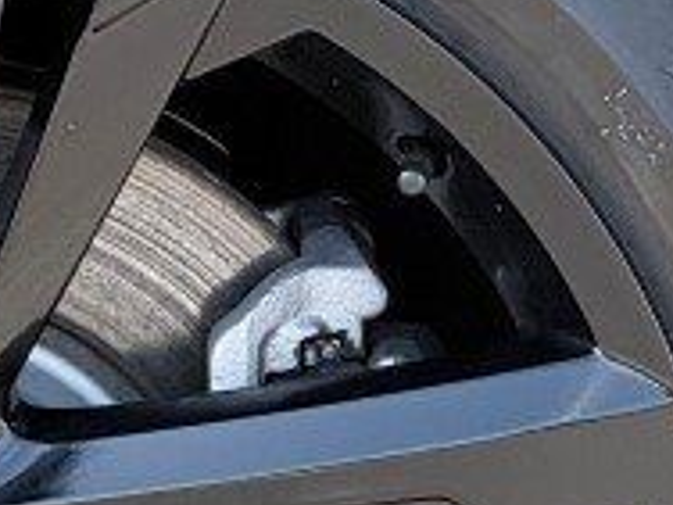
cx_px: -111
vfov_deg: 2.3
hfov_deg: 3.0
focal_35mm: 654
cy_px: 380
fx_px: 12715
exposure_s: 1/121
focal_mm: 15.66
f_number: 2.8
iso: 64
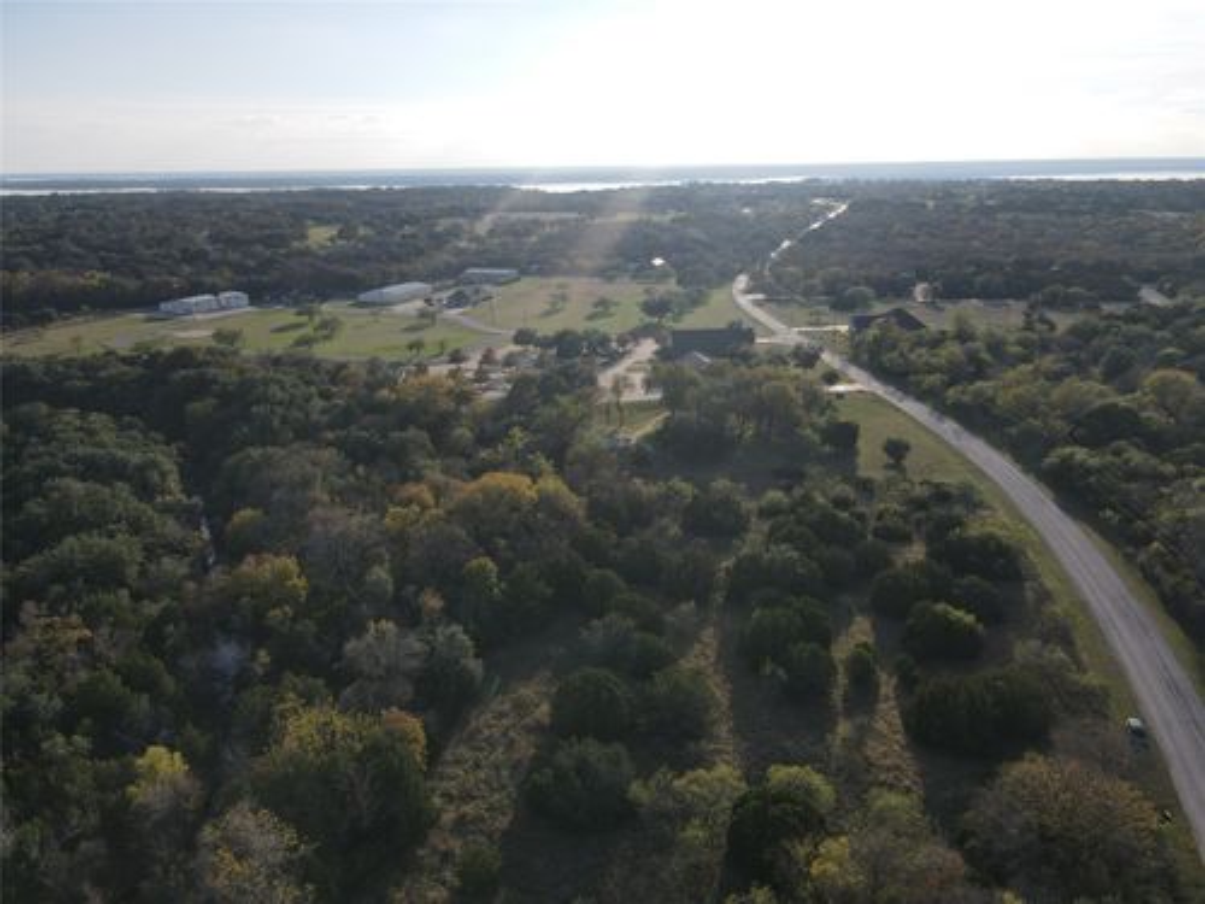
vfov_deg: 56.8
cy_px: 452
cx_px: 602
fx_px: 835
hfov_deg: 71.6
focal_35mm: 24
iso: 100
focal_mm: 4.5
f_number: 2.8
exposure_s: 1/800
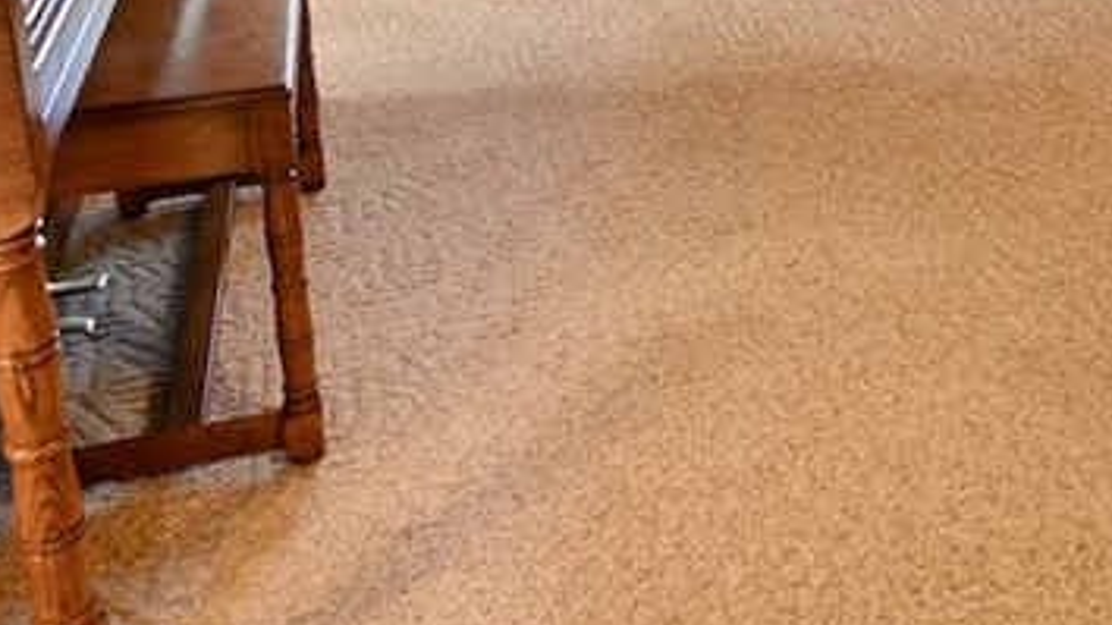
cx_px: 685
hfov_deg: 45.2
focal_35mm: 45
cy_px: -207
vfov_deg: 23.2
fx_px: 1327
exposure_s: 1/125
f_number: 4
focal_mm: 14
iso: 2200
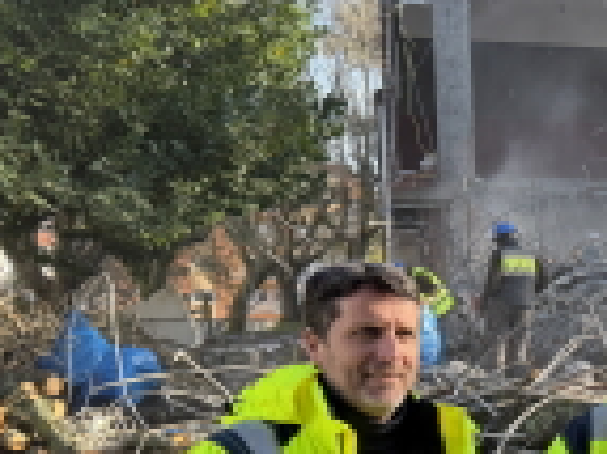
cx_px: 734
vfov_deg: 21.4
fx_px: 1174
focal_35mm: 67
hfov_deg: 25.8
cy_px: 416
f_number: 1.78
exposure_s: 1/1032
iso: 100
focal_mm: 6.76
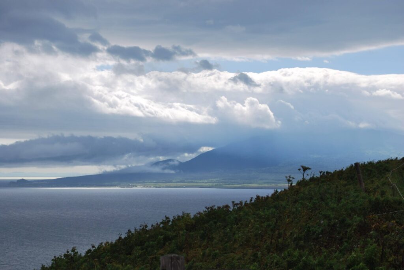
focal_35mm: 82
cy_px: 135
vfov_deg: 16.6
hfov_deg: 24.6
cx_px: 202
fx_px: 927
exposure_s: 1/320
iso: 100
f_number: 9
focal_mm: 55
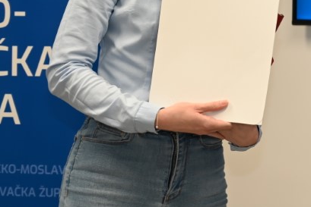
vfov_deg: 8.3
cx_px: 376
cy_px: -39
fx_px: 1409
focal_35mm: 163
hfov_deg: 12.3
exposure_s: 1/60
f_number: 4
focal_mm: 58
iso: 320
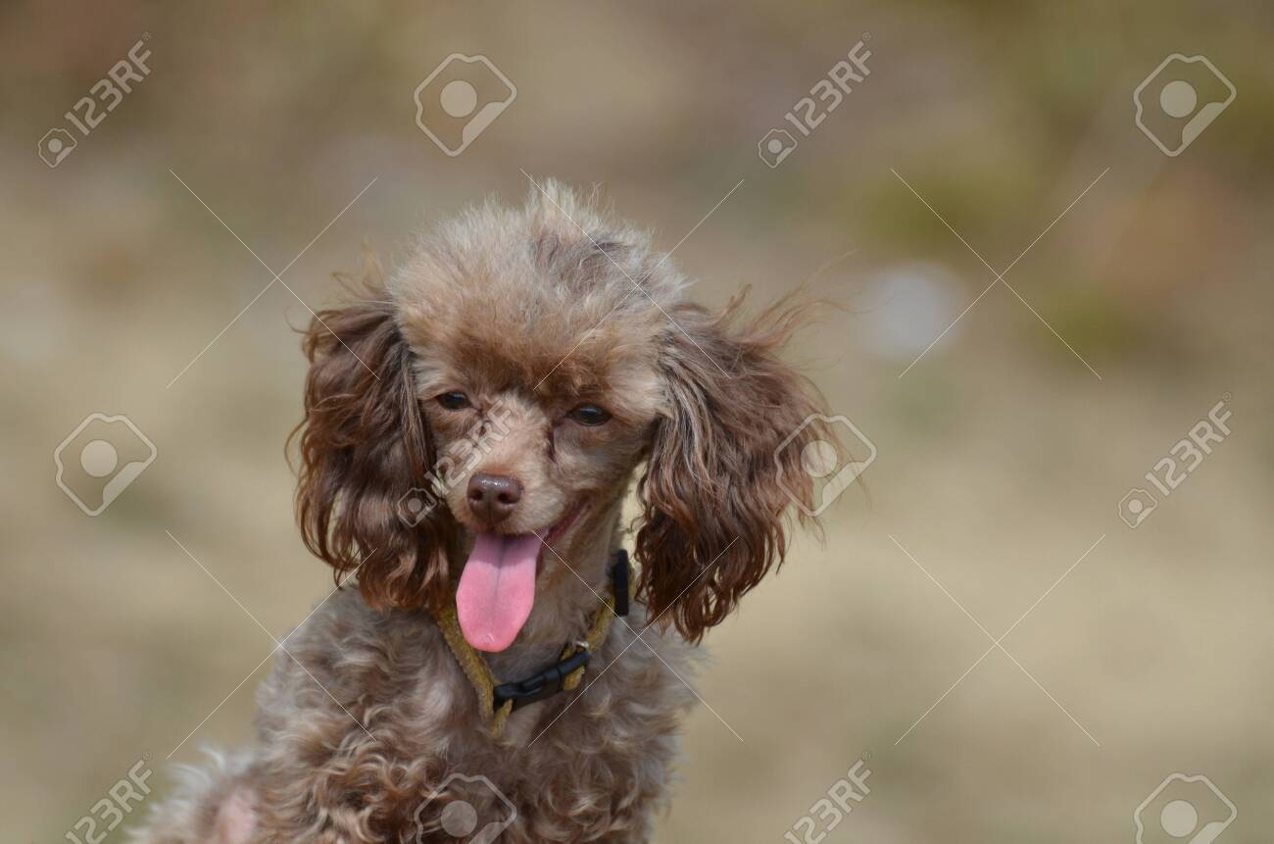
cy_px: 422
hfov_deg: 4.6
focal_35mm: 450
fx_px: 15892
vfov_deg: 3.0
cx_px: 637
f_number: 5.6
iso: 400
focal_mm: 300
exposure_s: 1/1600
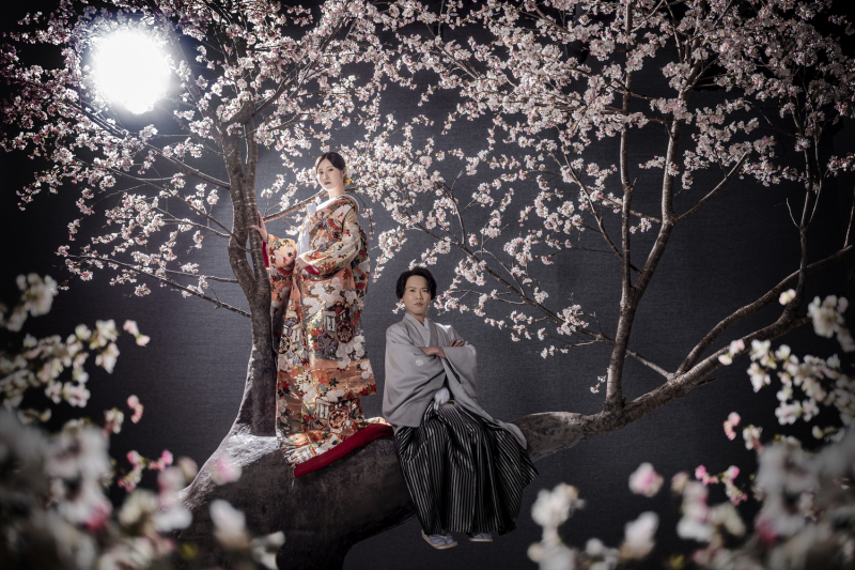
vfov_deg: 35.0
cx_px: 428
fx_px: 902
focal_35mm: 38
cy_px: 285
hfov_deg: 50.7
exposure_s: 1/125
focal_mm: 38
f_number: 5.6
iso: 100
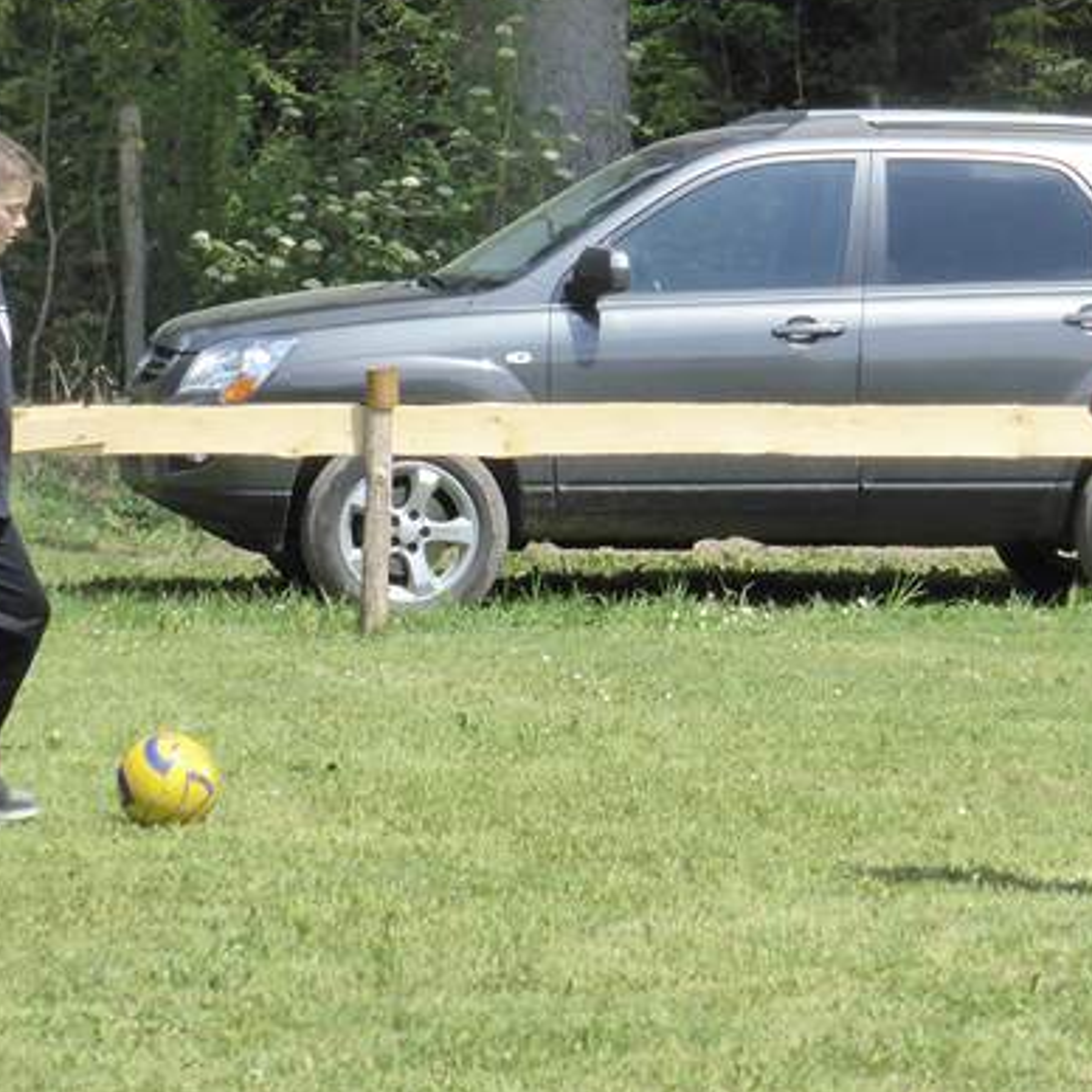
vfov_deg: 7.4
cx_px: 498
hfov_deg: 7.4
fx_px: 8387
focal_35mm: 235
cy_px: 332
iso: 200
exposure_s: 1/320
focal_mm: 19.4
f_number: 5.3
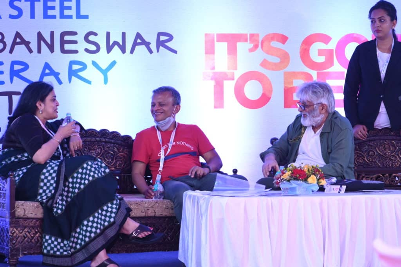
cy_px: 134
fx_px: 1638
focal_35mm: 147
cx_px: 200
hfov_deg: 14.0
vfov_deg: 9.3
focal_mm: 98
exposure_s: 1/125
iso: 2000
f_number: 5.6
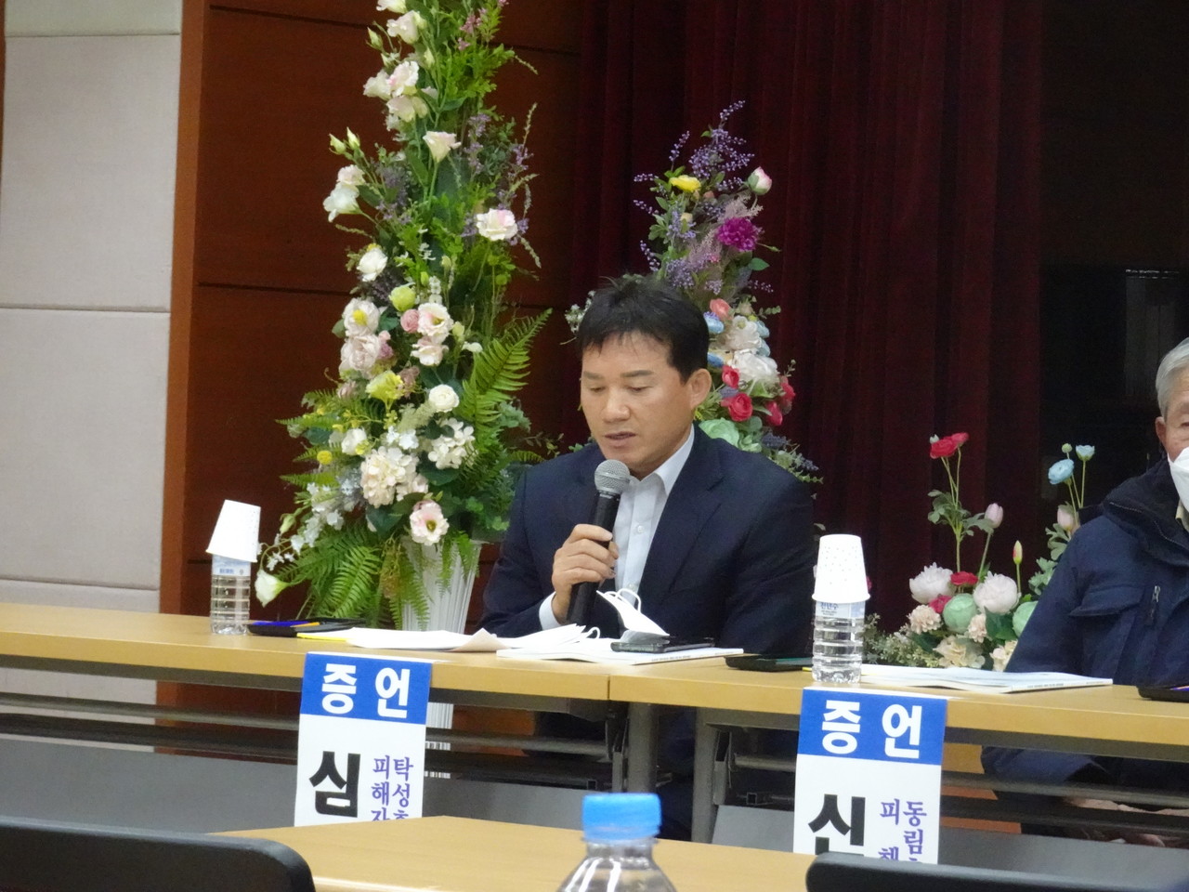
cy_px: 446
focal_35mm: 130
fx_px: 4465
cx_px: 594
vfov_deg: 11.4
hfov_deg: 15.2
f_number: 5.6
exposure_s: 1/60
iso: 2500
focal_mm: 20.59
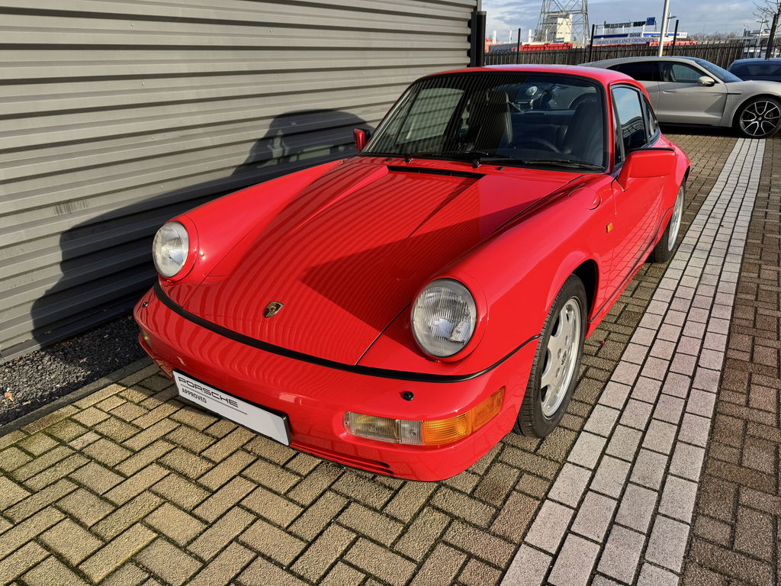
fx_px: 541
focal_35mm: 24
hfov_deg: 71.6
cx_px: 390
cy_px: 293
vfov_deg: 56.8
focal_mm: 6.76
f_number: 1.78
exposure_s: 1/1042
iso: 80
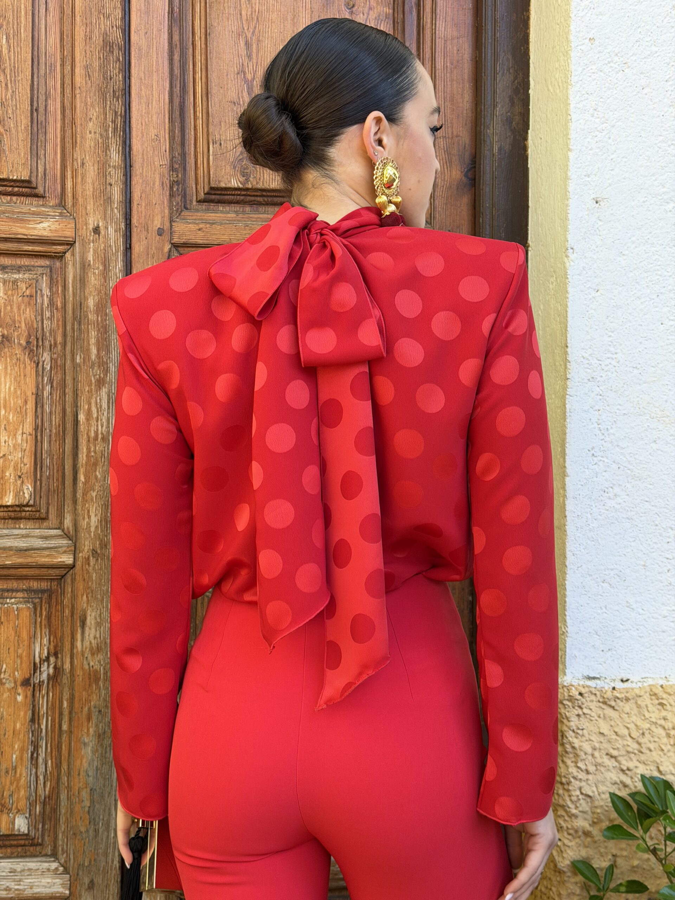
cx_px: 338
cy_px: 450
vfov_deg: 39.7
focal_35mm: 48
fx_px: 1248
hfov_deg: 30.3
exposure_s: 1/161
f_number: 1.78
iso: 64
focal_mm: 6.76
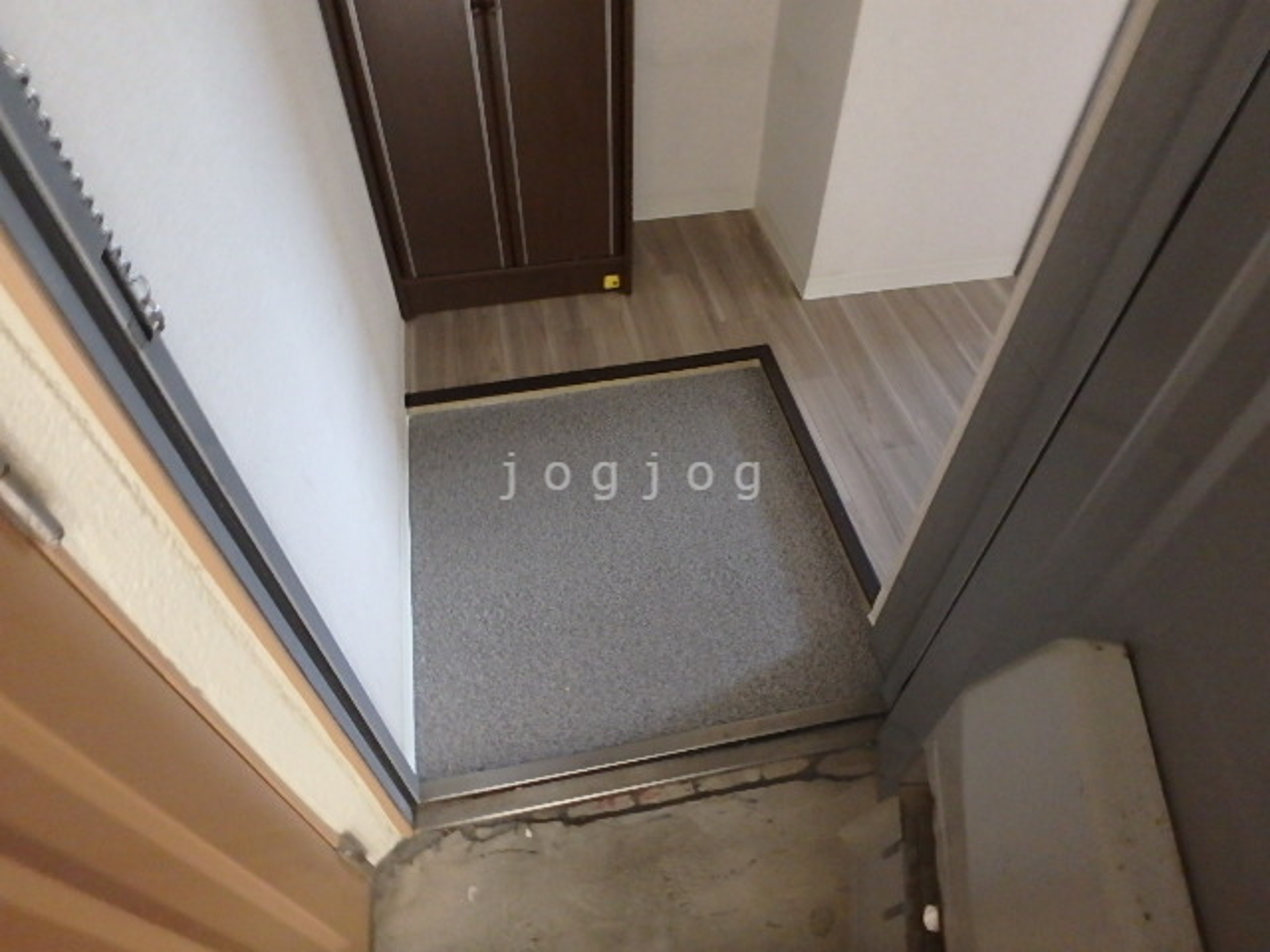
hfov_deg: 79.0
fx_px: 770
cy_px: 476
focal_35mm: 21
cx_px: 635
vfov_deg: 63.4
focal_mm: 3.7
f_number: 3.5
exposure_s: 1/15
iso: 800
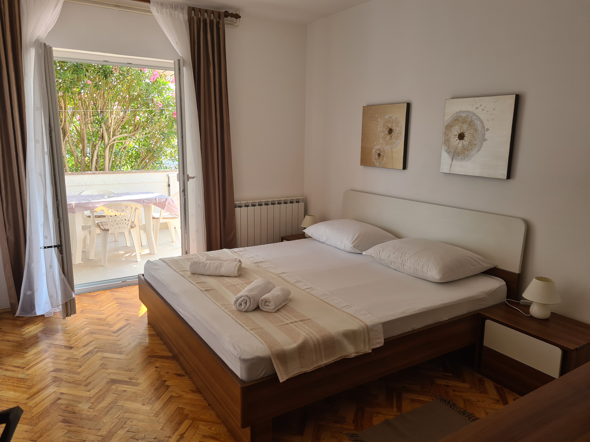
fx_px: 443
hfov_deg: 67.3
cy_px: 221
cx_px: 295
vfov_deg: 53.1
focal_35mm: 26
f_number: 1.8
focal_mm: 5.4
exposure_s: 1/120
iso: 50
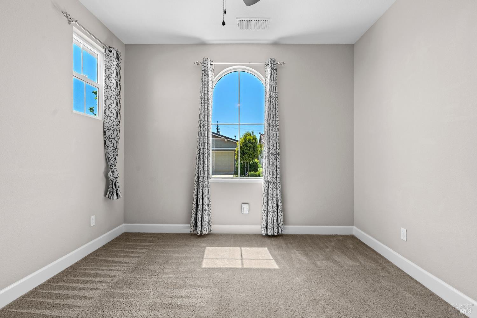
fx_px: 212
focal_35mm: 16
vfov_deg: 73.7
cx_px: 238
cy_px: 159
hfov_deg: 96.8
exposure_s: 1/15
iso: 400
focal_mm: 16
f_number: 8
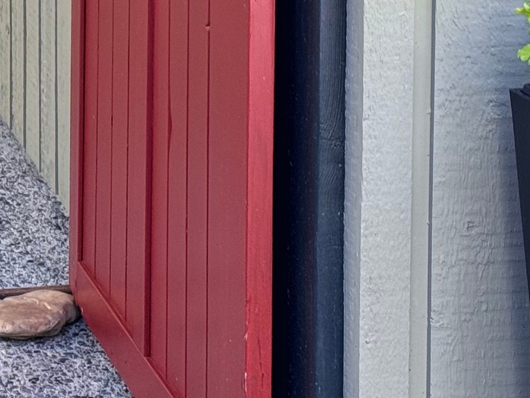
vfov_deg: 8.3
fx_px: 2648
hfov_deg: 11.4
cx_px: 96
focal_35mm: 173
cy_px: -275
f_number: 1.78
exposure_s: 1/60
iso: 64
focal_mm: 6.76
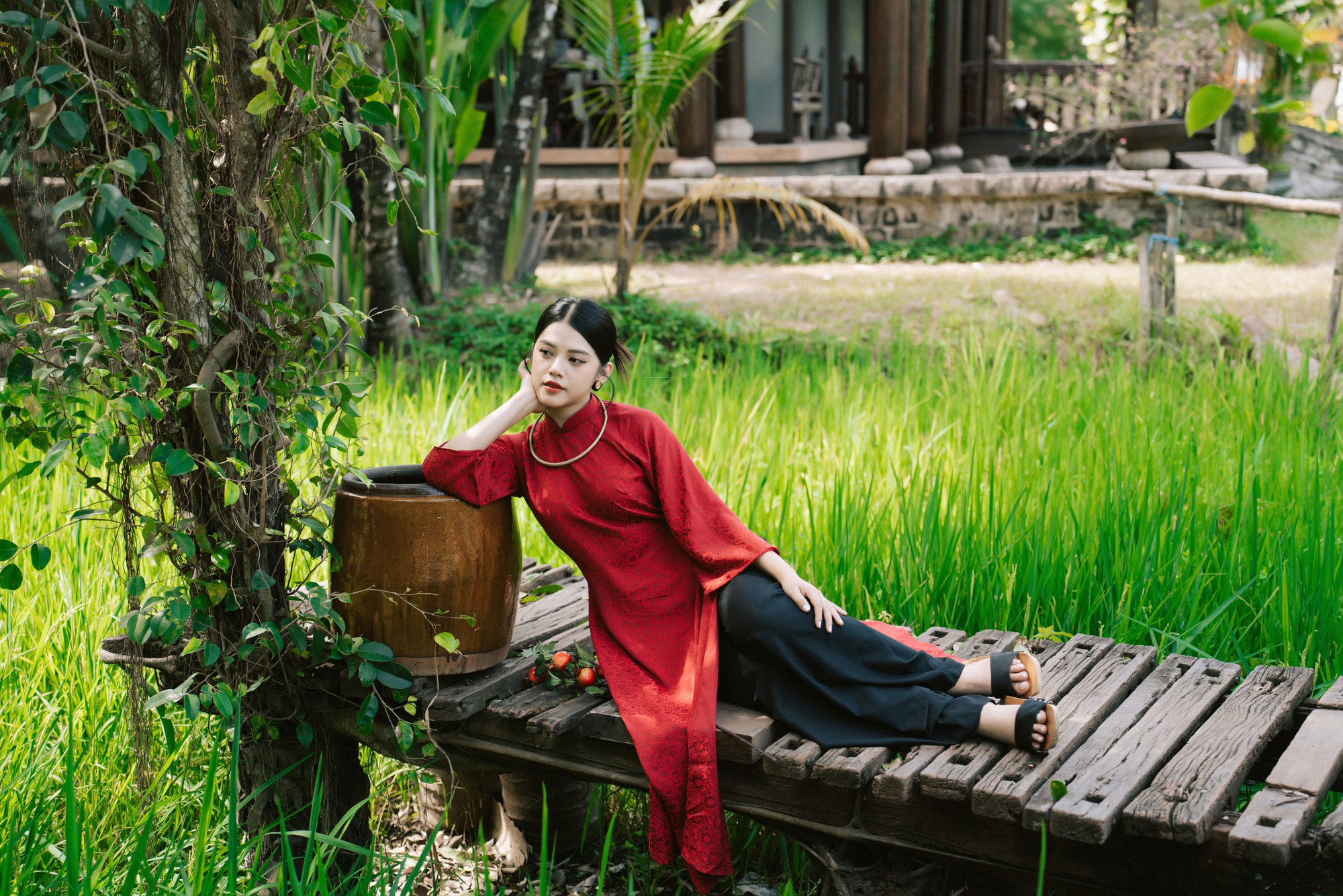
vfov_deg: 28.7
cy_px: 448
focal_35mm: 47
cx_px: 672
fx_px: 1753
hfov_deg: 41.9
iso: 100
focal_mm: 47
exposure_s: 1/125
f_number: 2.8
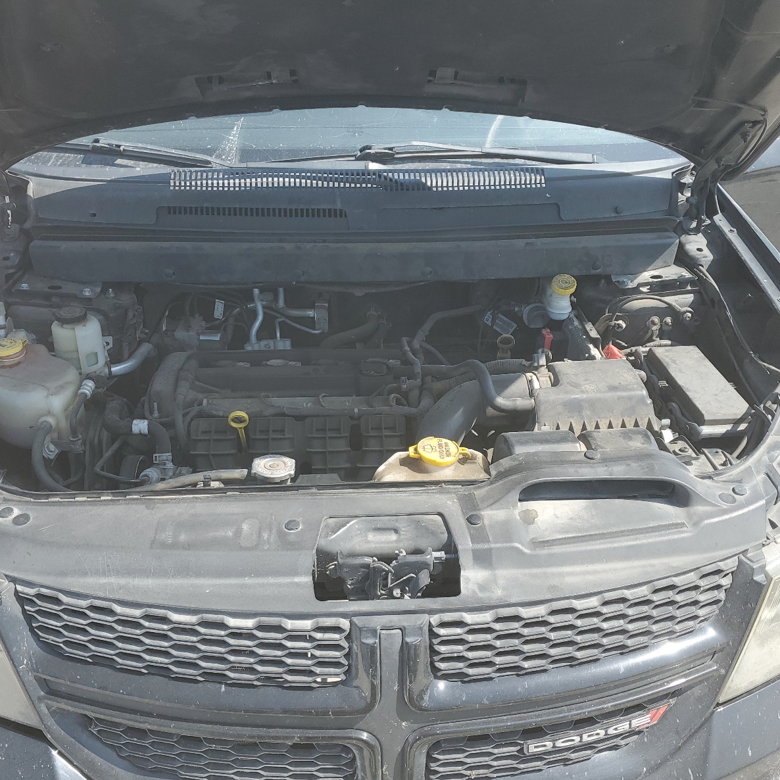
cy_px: 389
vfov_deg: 52.5
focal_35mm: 31
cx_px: 361
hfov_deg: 52.5
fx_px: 790
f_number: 1.5
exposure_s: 1/1250
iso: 50
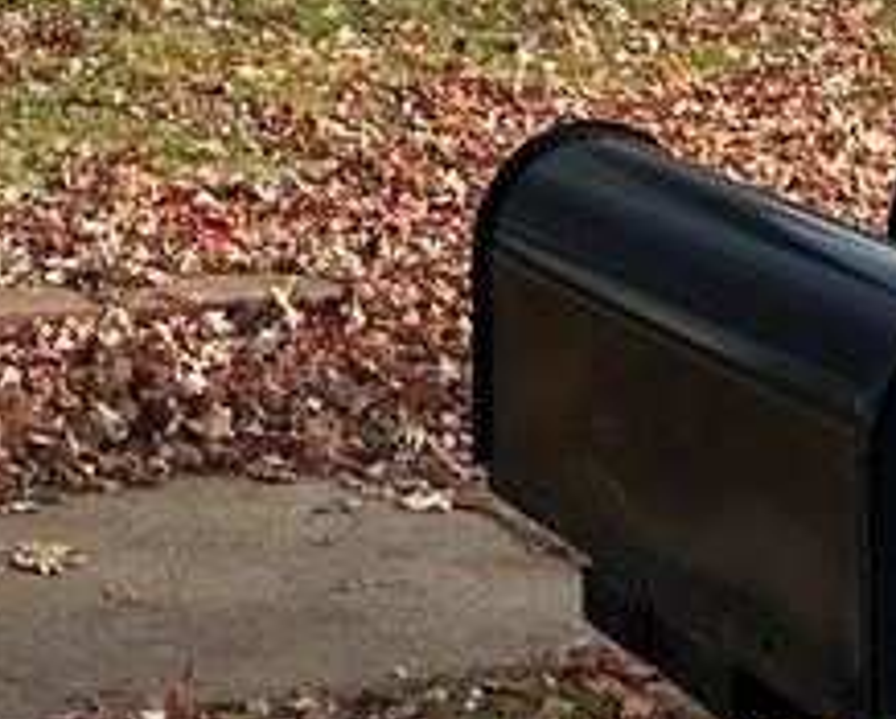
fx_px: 3160
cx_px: -164
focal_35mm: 119
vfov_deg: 11.9
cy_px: -604
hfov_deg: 15.6
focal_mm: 5.7
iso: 50
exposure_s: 1/1934
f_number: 1.5
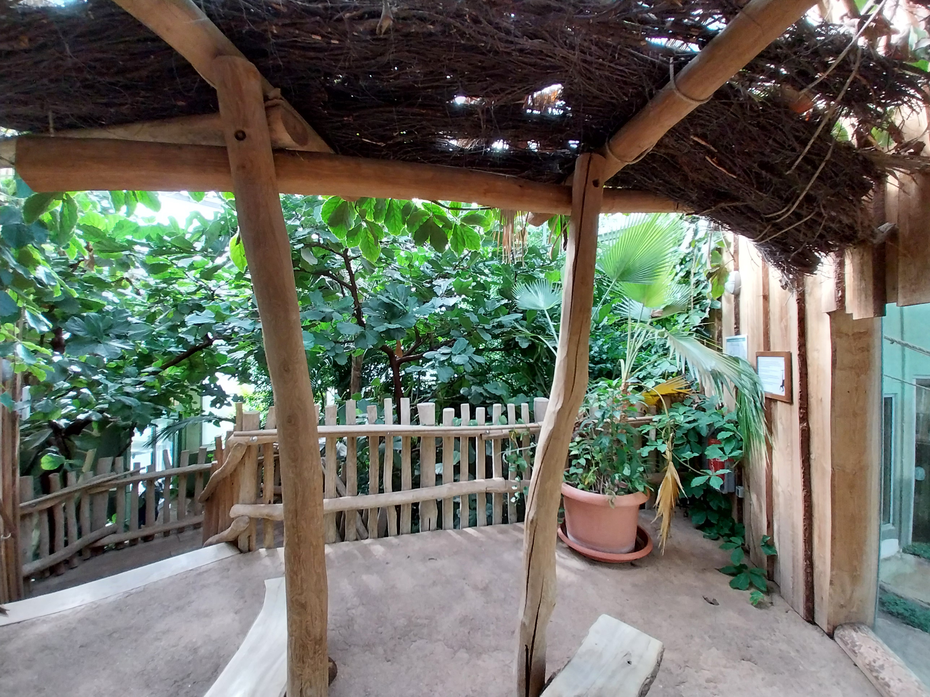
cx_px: 465
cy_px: 348
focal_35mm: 13
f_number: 2.2
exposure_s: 1/100
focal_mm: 1.13
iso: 100
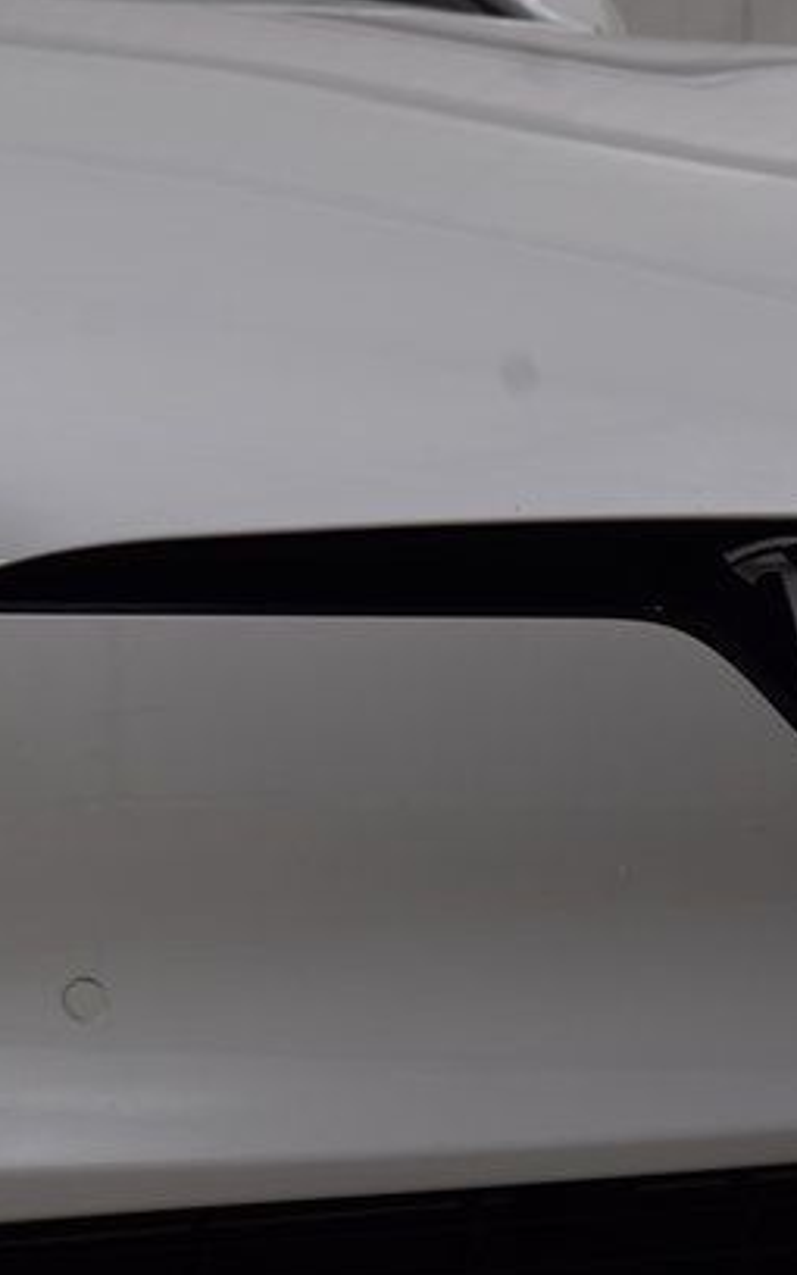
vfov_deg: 12.5
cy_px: 658
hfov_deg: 7.8
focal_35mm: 168
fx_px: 5839
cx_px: 766
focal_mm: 70
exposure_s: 1/40
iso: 400
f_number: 7.1
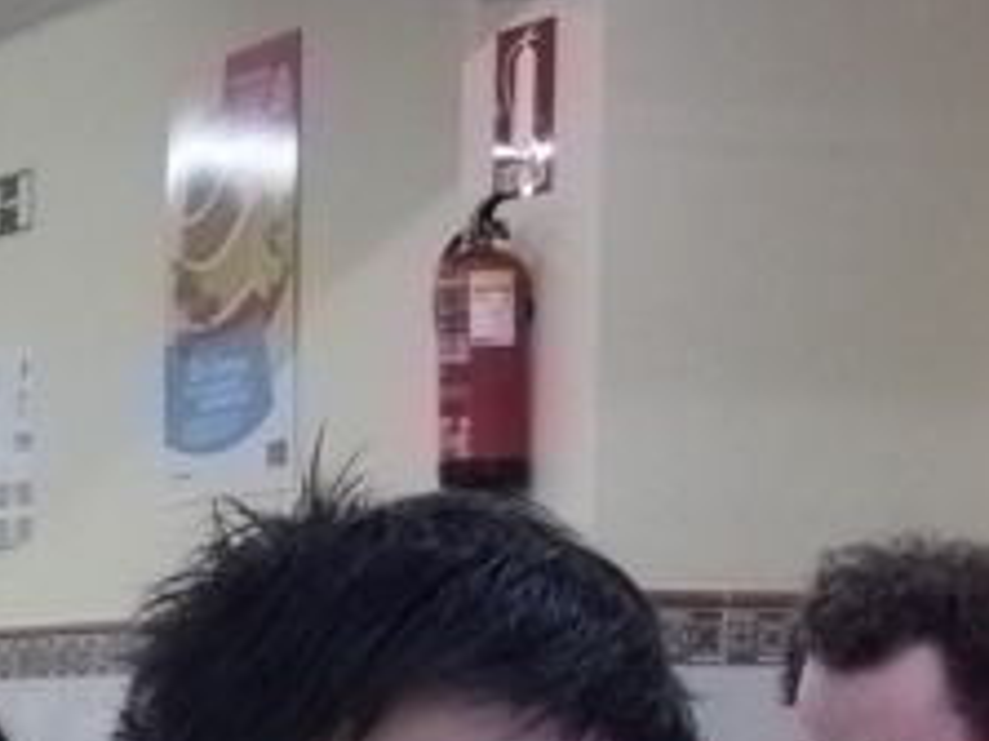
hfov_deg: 13.7
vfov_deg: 10.5
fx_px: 3941
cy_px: 950
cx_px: -377
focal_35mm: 138
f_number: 4
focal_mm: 8.4
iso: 640
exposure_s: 1/60
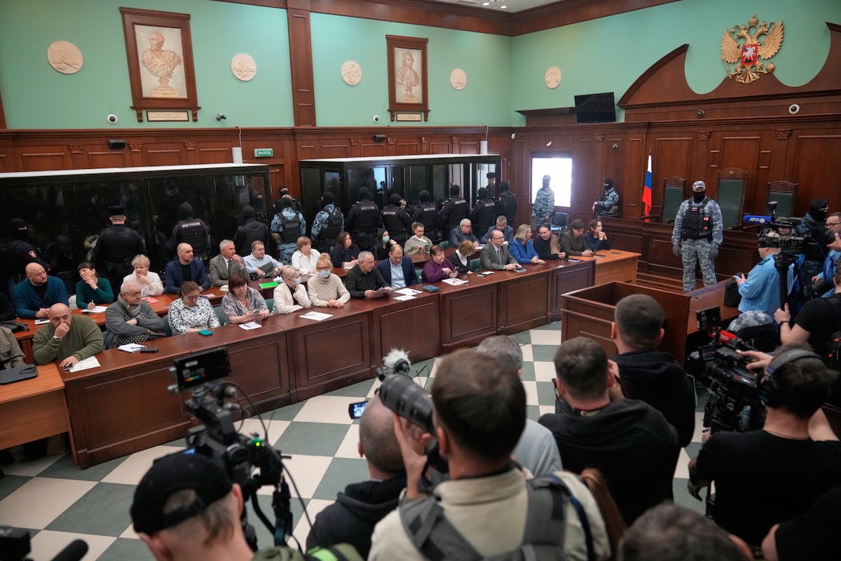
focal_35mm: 24
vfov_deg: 53.1
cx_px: 420
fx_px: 561
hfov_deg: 73.7
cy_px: 280
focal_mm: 24
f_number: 2.8
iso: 6400
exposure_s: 1/400
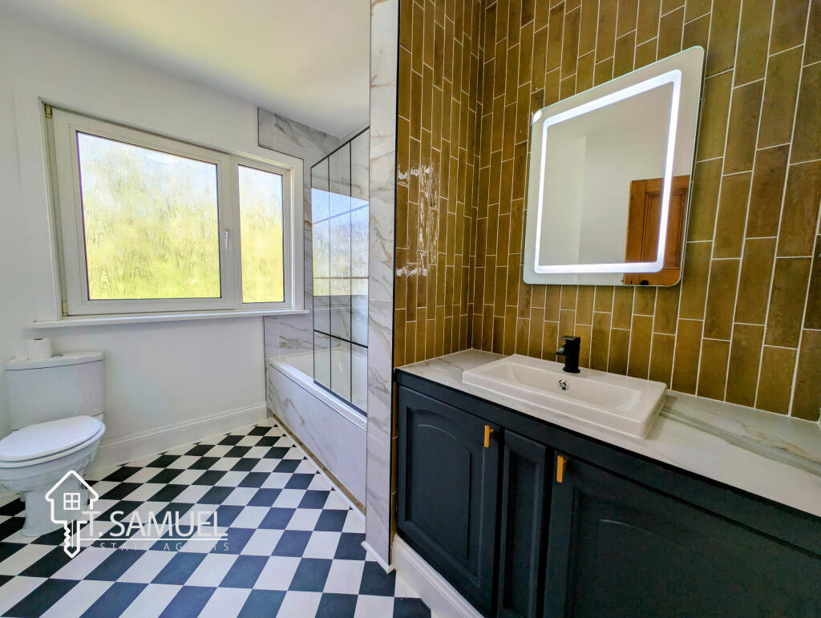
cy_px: 309
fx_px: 285
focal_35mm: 12
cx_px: 410
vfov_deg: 94.6
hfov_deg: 110.5
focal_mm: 2.23
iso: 34
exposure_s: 1/195
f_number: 1.95
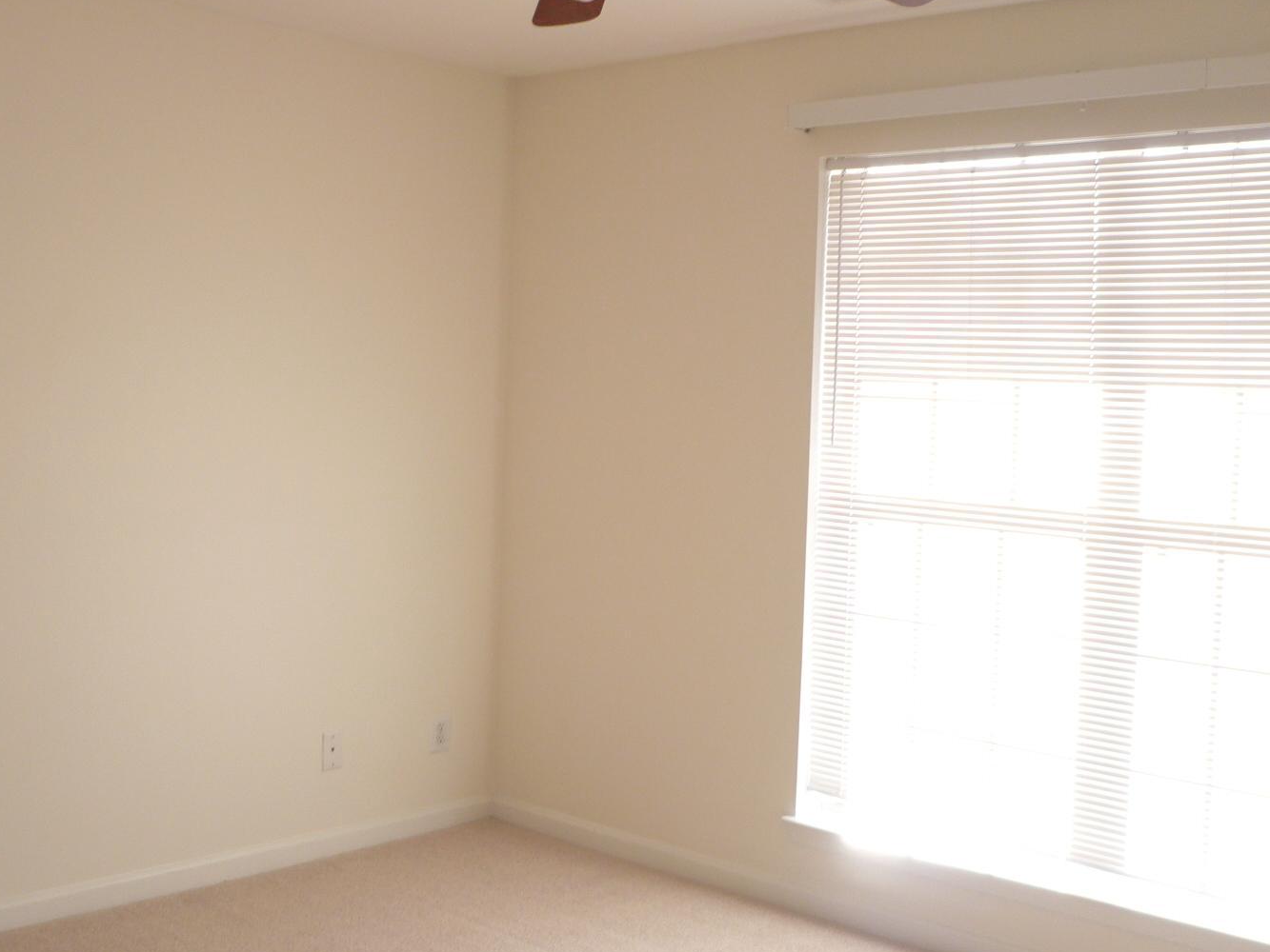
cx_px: 616
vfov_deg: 34.4
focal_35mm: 42
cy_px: 470
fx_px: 1541
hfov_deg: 44.8
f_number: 2.8
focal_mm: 5.8
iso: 100
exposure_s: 1/40
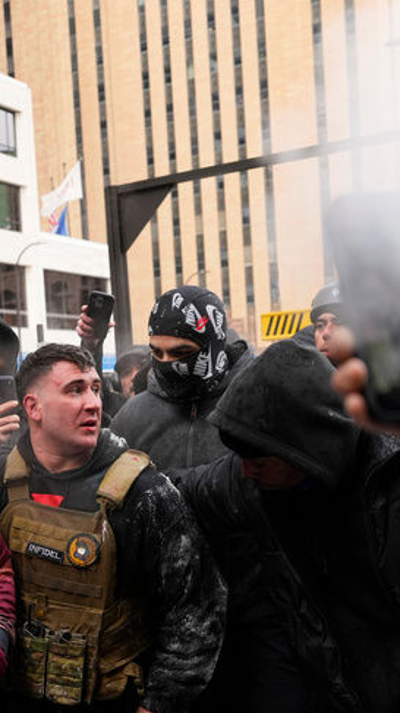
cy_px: 486
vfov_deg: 38.6
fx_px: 1000
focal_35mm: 53
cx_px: 23
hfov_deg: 22.0
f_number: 2.8
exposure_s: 1/1250
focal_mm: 24
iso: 500
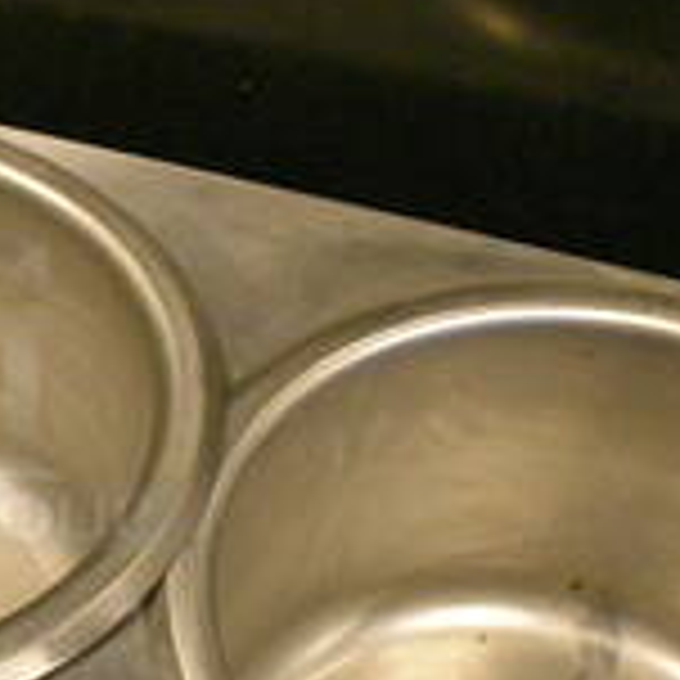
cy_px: 392
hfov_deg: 17.7
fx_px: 2067
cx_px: -158
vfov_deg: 18.7
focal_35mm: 93
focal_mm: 18
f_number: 3.5
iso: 5000
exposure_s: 1/125
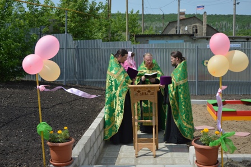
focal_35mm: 48
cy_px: 84
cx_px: 126
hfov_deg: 41.1
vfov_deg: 28.0
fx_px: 334
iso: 100
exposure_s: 1/1000
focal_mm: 32
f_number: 4.2
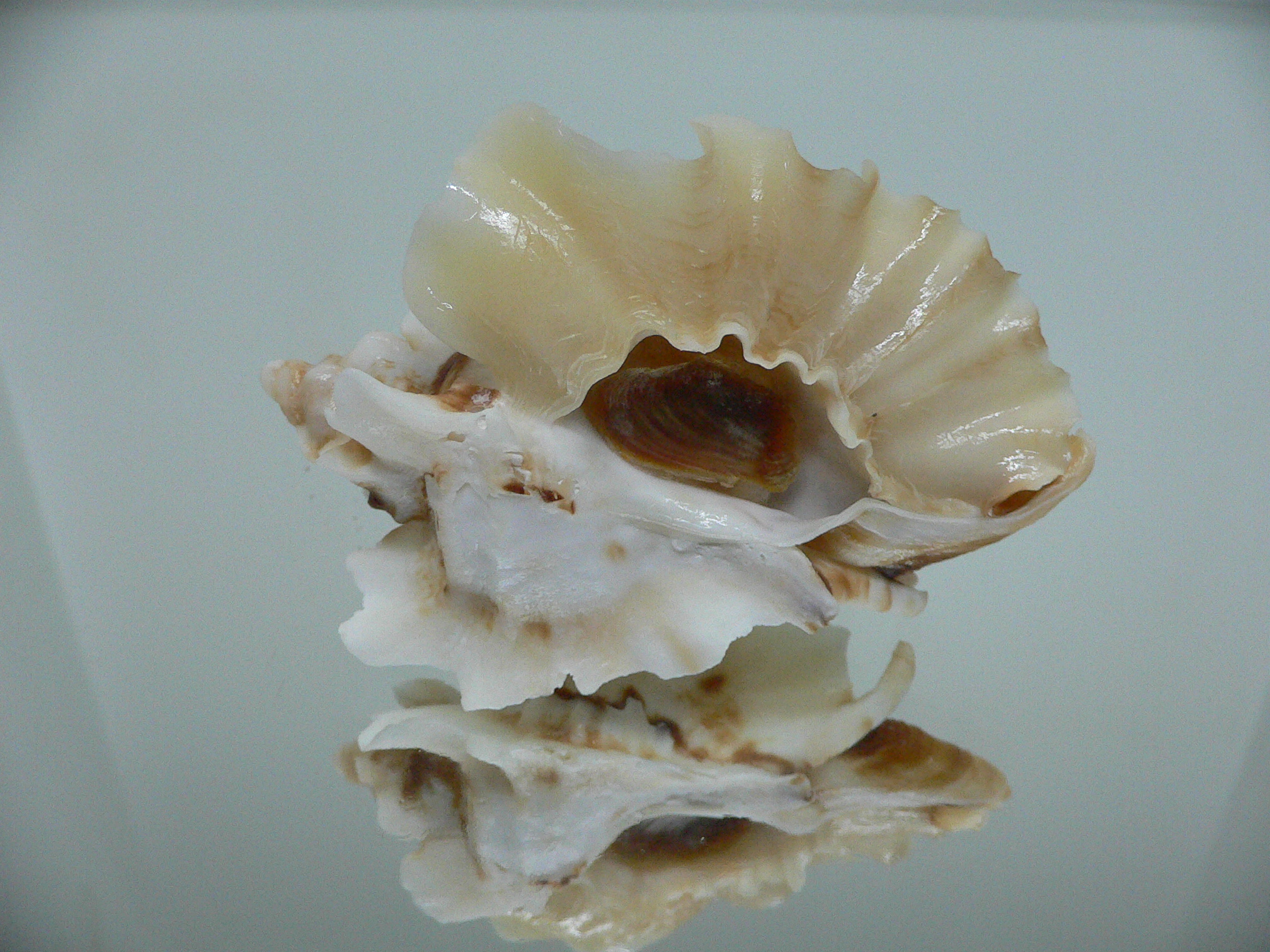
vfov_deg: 40.7
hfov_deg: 52.6
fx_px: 1284
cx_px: 635
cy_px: 476
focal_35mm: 35
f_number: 2.8
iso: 200
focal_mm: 4.6
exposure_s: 1/60
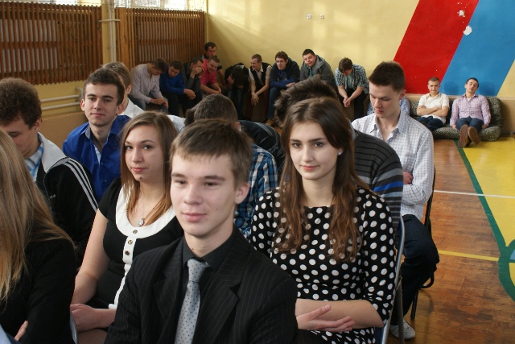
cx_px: 258
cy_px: 172
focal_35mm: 45
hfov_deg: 43.6
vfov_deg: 29.9
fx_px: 644
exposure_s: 1/60
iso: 400
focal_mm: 30
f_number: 5
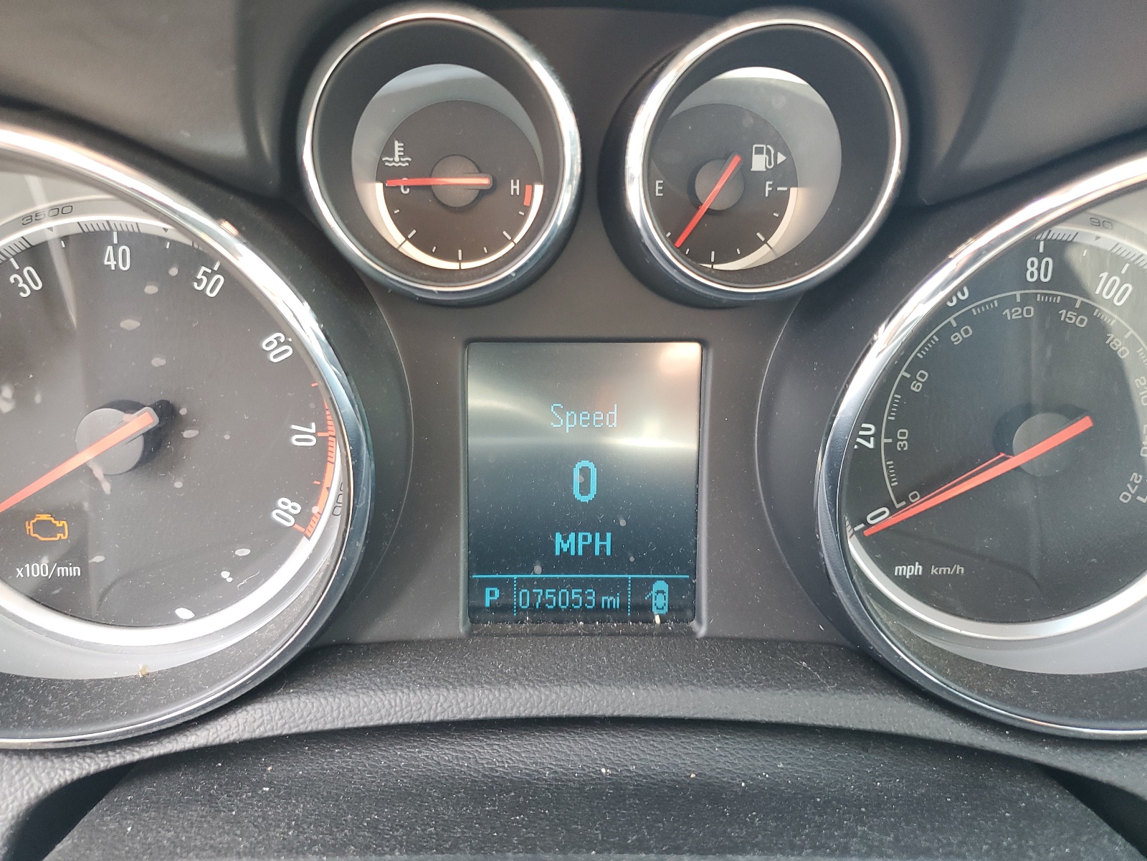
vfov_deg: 53.1
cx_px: 574
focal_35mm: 26
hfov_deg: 67.3
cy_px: 430
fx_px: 862
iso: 86
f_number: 1.5
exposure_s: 1/60.2
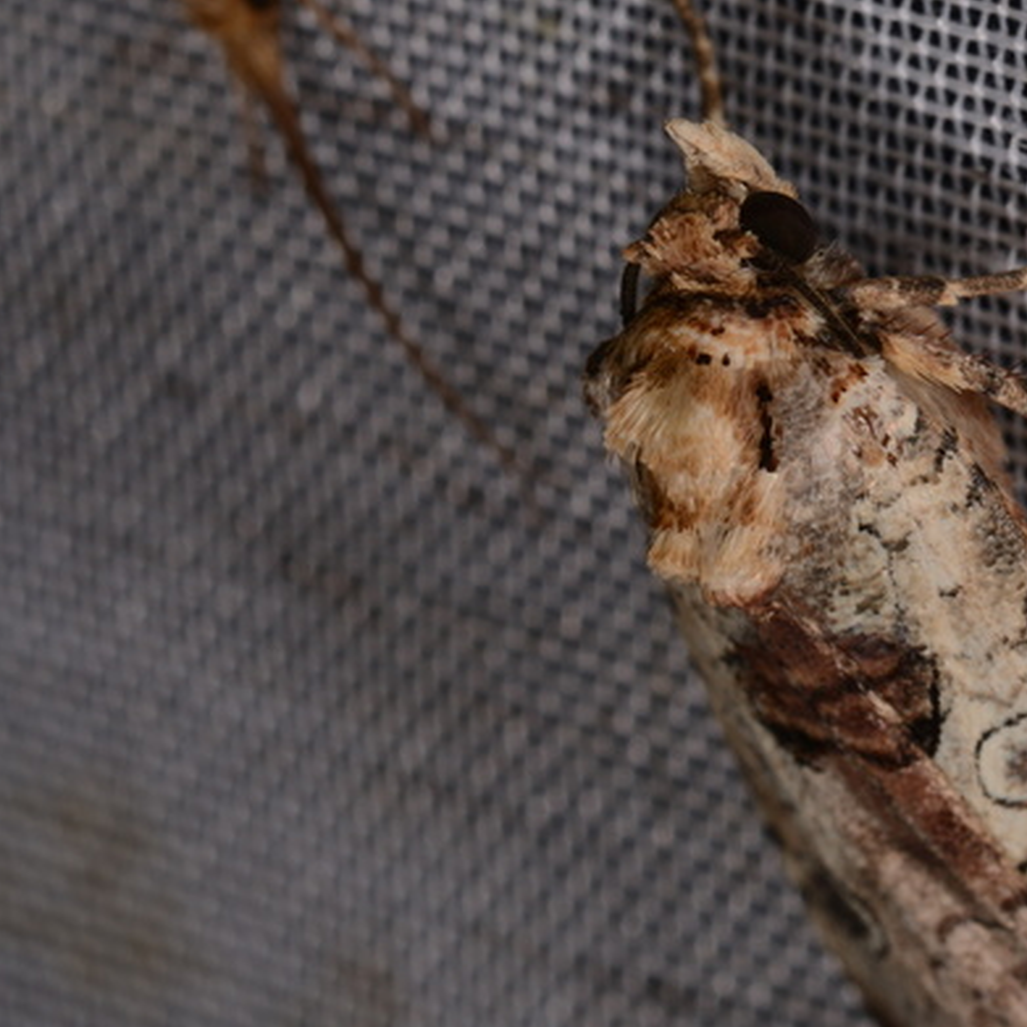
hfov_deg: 8.0
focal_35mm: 219
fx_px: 7346
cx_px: 872
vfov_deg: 8.0
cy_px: 496
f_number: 22
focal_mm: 85
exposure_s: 1/60
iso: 100
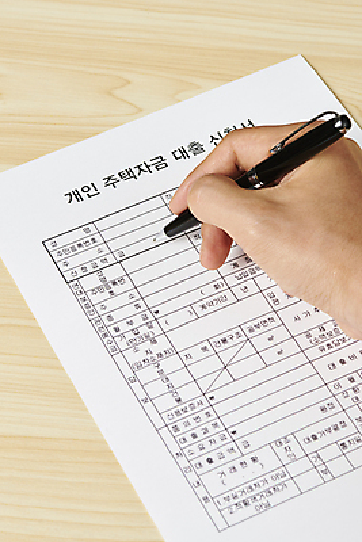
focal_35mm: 105
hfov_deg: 13.1
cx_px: 181
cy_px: 271
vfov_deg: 19.4
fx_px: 1582
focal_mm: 105
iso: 100
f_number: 16
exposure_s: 1/125
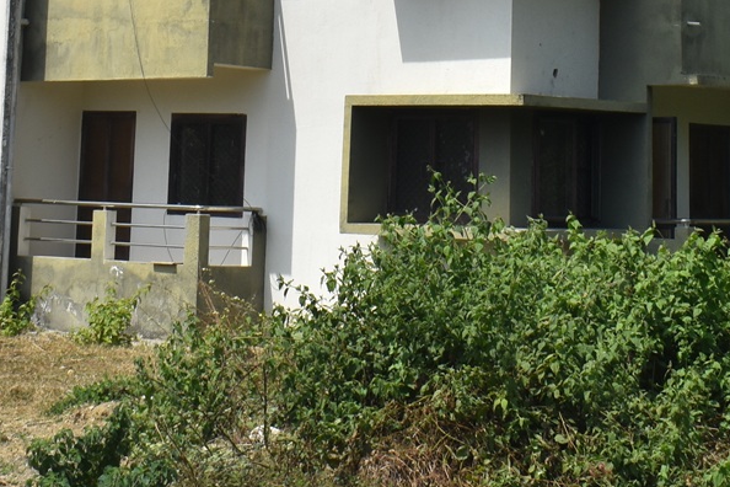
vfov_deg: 13.3
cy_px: -257
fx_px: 1967
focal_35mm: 97
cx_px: 337
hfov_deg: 21.0
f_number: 10
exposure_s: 1/400
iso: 200
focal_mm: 20
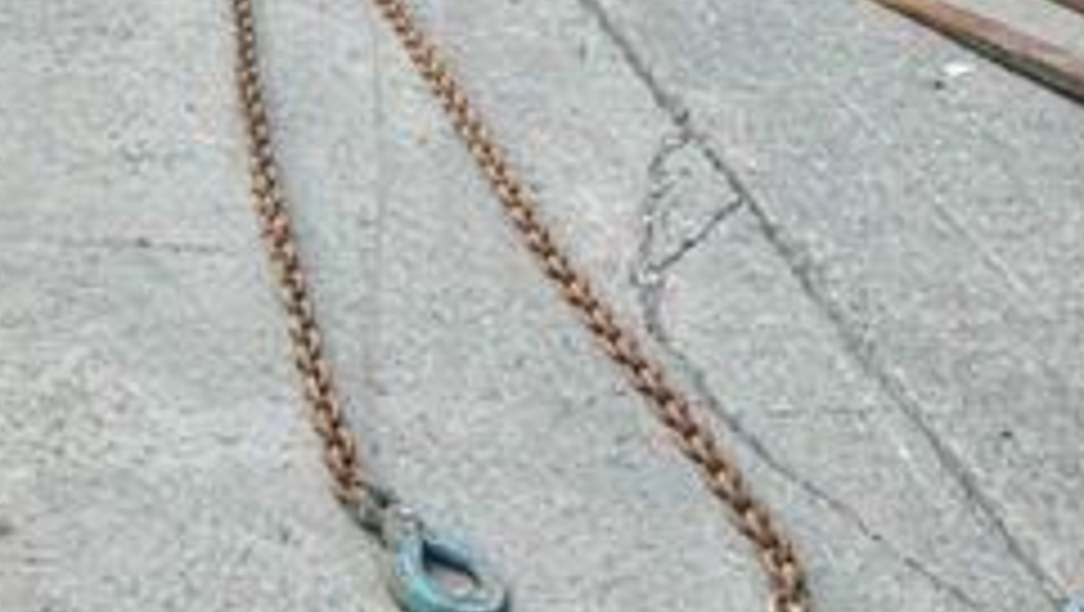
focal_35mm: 65
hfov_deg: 30.8
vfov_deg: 17.3
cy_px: -212
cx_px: 90
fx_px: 1870
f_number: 1.78
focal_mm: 6.86
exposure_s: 1/1613
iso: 80
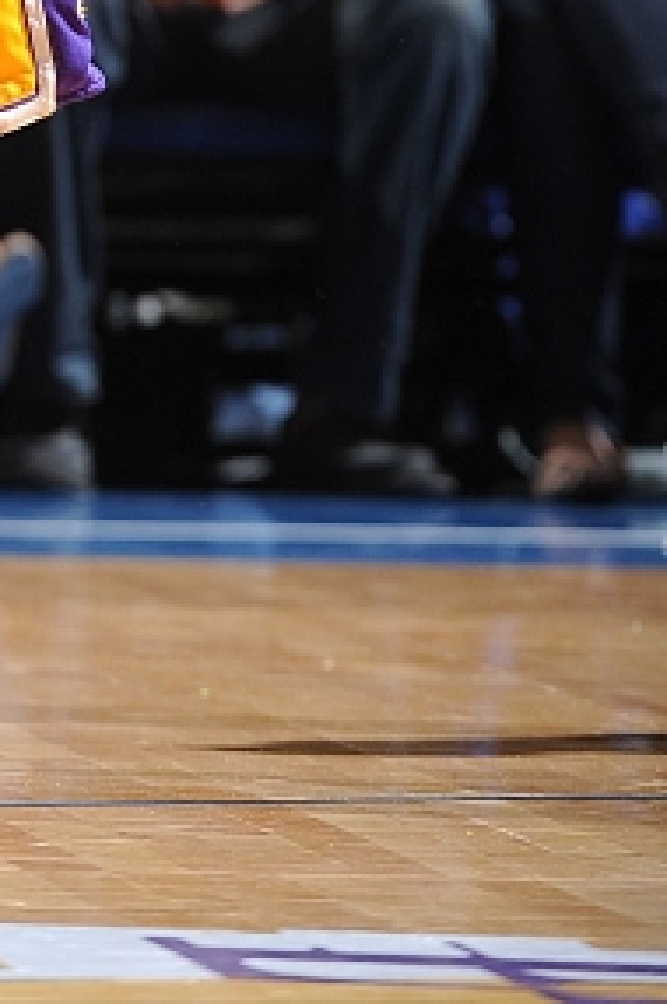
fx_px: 32955
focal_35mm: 1183
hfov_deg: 1.2
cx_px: -441
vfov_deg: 1.7
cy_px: -639
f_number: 5.6
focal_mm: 330
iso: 320
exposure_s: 1/250
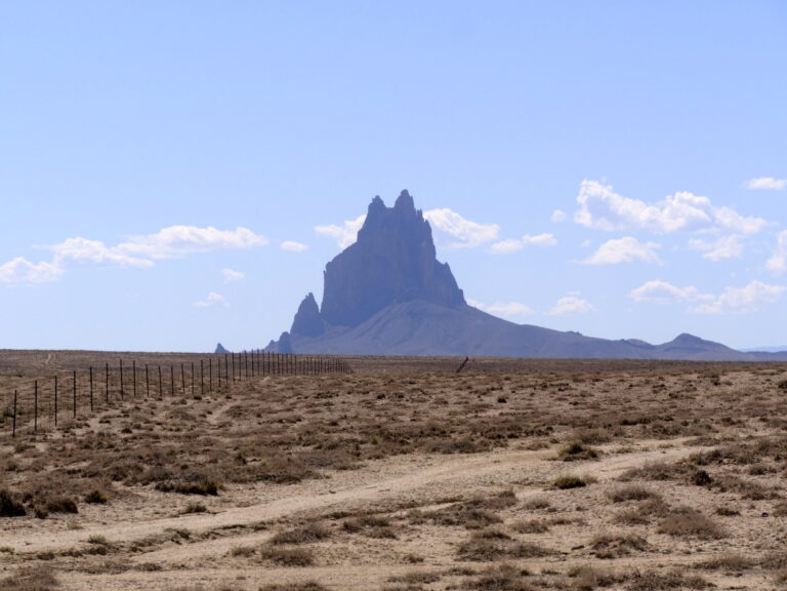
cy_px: 296
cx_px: 394
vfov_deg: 8.8
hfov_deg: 11.8
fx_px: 3820
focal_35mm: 168
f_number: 10
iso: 200
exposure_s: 1/1000
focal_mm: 84
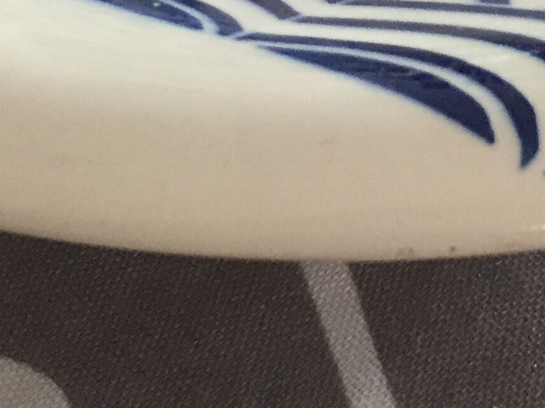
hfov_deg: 17.9
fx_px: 1731
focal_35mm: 110
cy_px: -208
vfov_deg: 12.7
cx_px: 341
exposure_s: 1/33
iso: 320
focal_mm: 4.15
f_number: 2.2
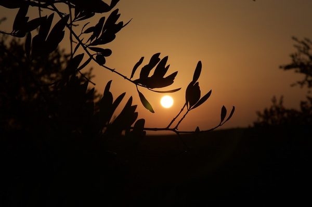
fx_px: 1038
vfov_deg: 11.4
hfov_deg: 17.1
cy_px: 104
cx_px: 156
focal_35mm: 120
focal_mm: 80
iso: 200
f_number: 16
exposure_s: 1/640
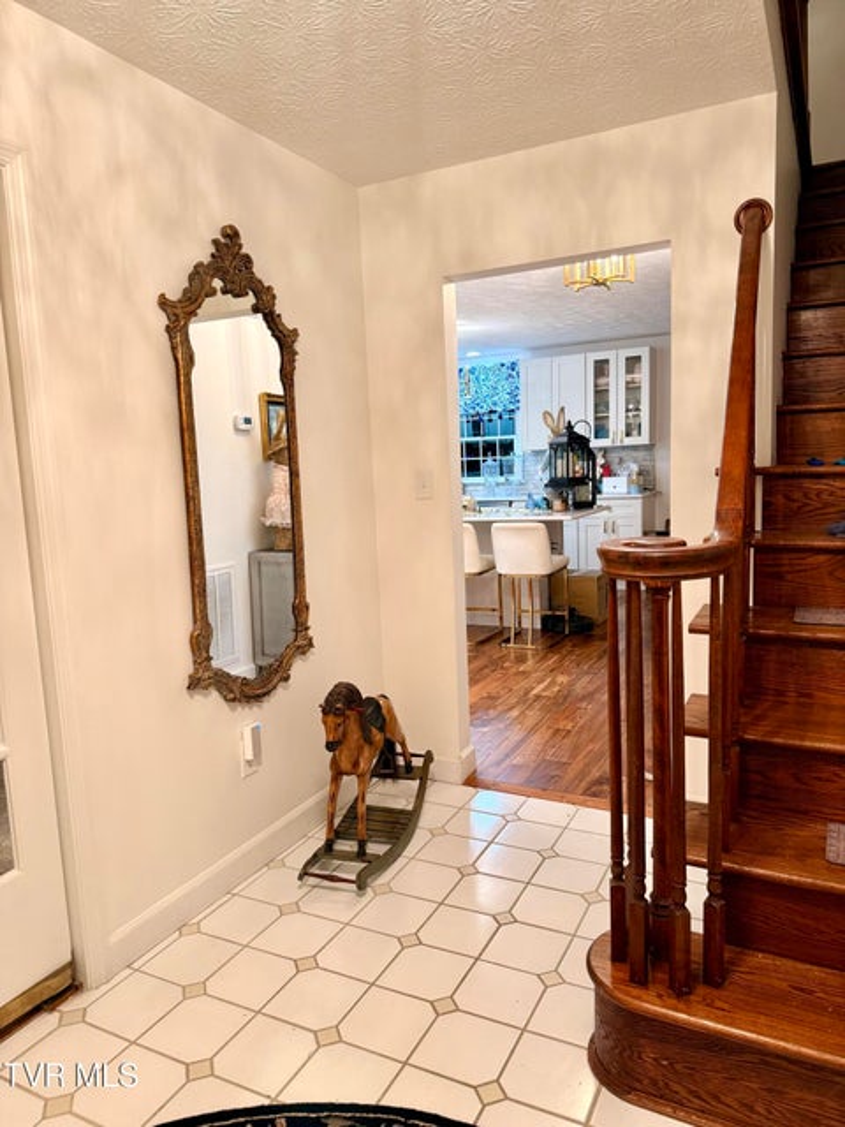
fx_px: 781
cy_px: 564
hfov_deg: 56.8
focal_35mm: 24
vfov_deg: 71.6
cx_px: 422
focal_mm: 6.76
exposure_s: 1/60
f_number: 1.78
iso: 200
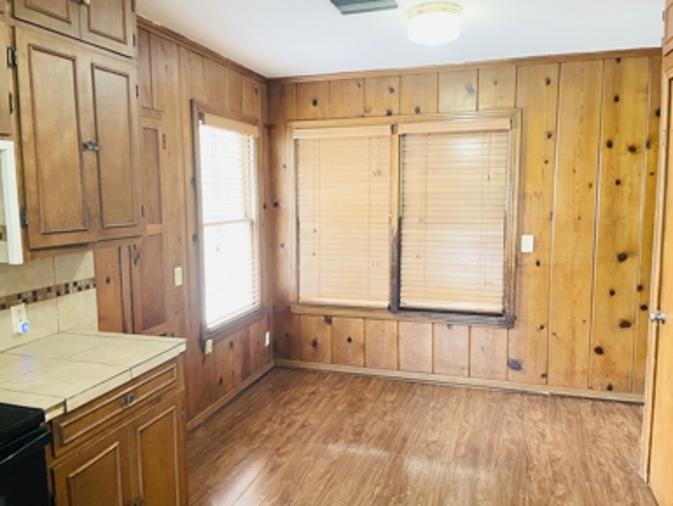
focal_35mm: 27
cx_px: 337
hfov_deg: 65.3
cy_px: 259
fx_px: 525
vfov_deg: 51.4
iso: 320
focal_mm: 4.2
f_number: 1.6
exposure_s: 1/60
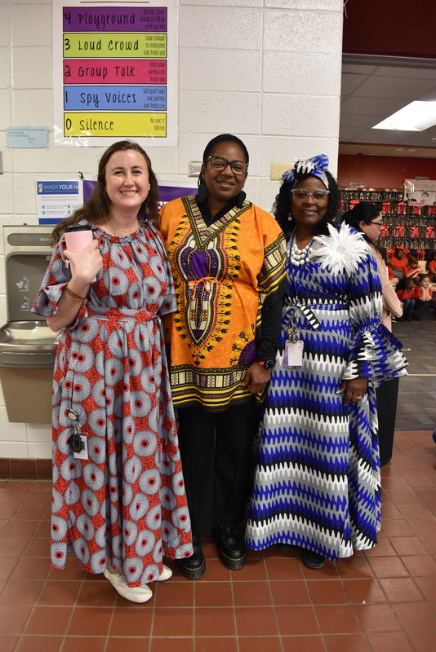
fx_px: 490
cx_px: 218
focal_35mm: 27
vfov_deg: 67.4
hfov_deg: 48.0
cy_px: 326
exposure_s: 1/30
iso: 1400
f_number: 7.1
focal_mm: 18
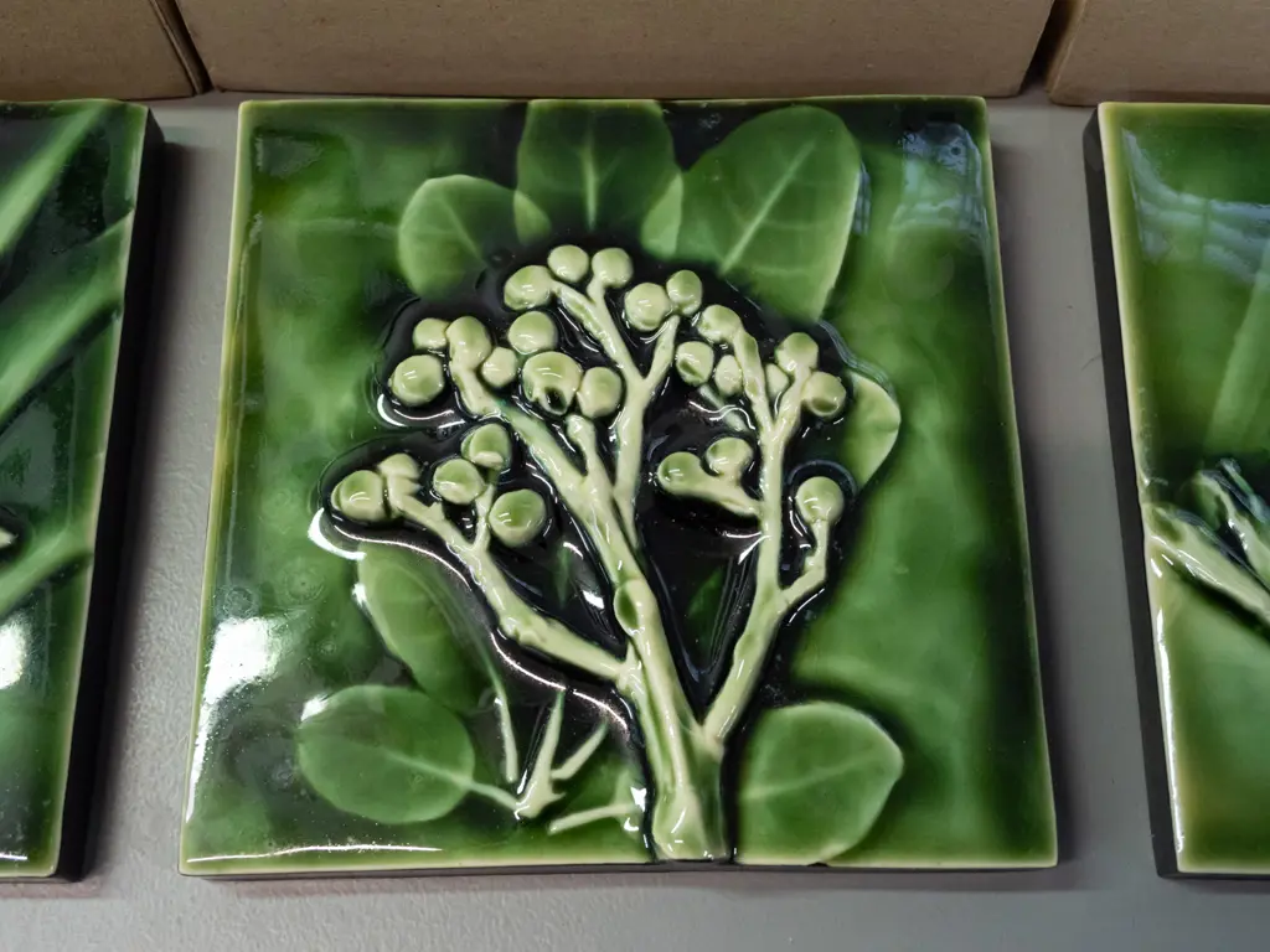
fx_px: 1468
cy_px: 476
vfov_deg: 36.0
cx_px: 635
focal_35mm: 40
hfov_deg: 46.8
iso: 3200
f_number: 5.6
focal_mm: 20
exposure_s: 1/160
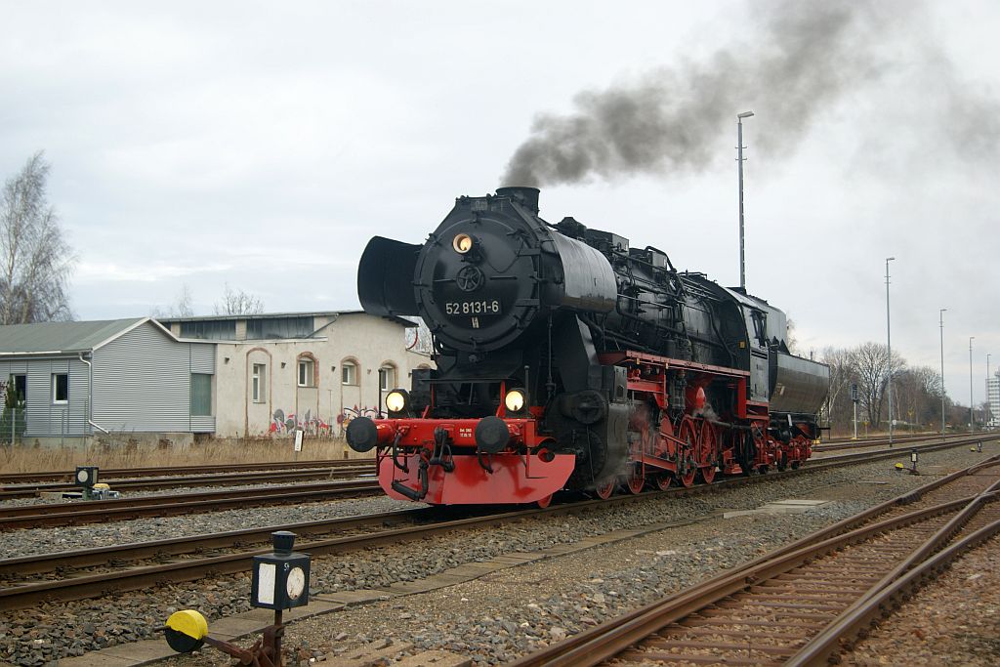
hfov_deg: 43.6
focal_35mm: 45
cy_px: 334
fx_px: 1250
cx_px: 500
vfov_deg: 29.9
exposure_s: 1/60
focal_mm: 30
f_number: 4.5
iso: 125
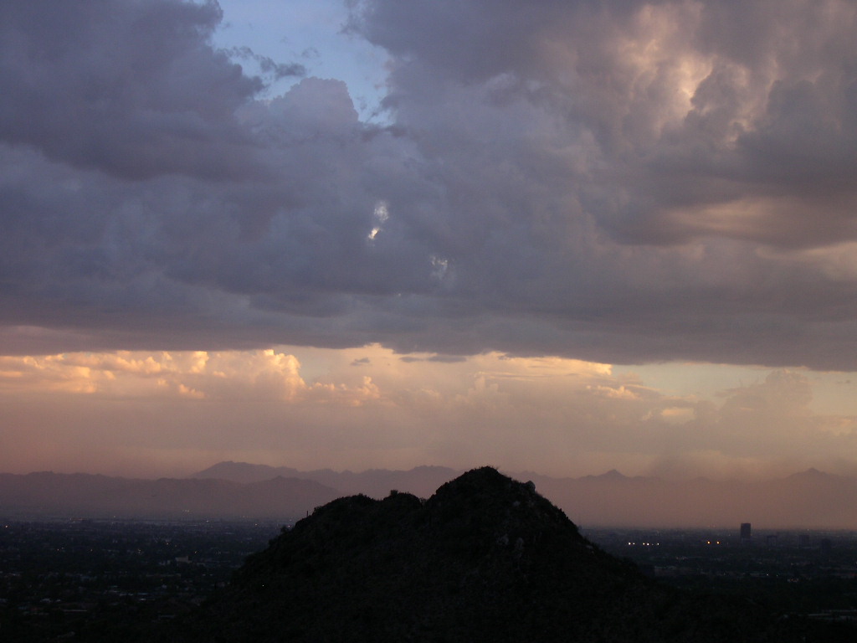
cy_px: 322
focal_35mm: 77
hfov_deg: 25.3
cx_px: 428
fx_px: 1906
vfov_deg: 19.1
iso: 100
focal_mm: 16.3
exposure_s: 1/74.7
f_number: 4
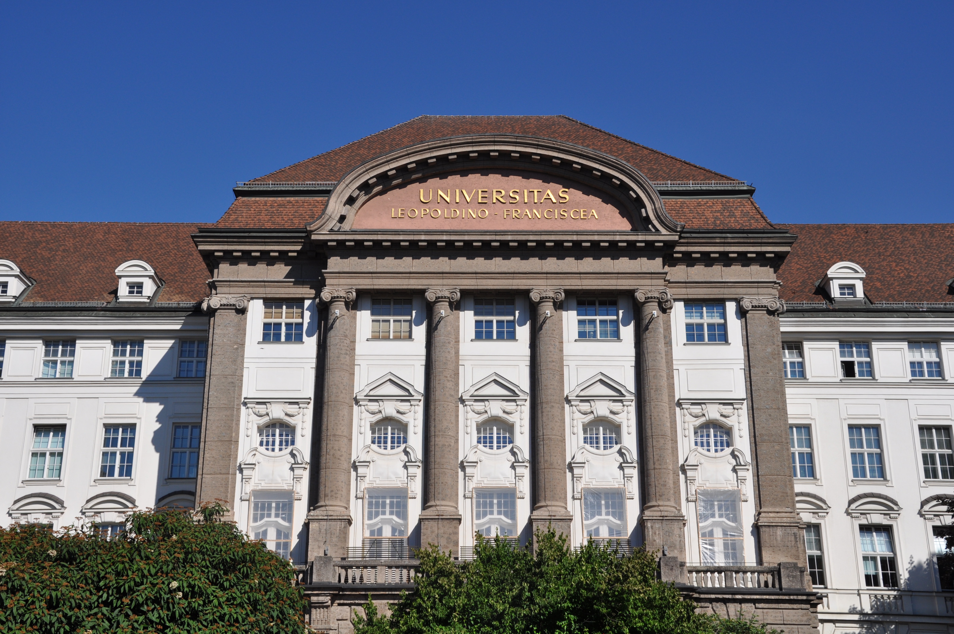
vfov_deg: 28.0
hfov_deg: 41.2
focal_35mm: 48
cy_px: 317
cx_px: 477
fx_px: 1270
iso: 200
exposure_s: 1/500
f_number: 11
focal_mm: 32
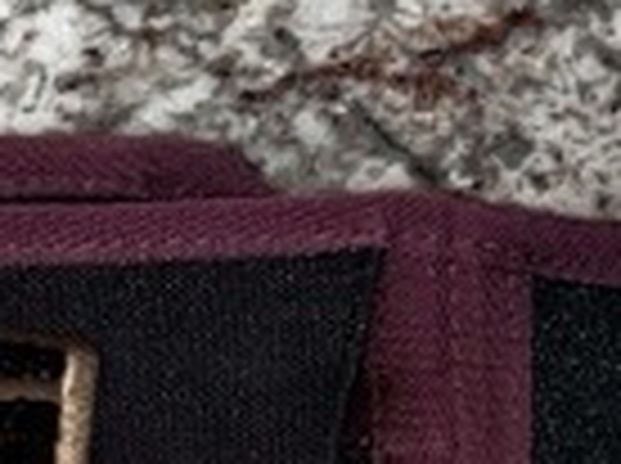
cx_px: -207
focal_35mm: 170
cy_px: 827
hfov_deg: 11.3
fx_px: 3044
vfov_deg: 8.4
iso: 40
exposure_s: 1/33
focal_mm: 5.1
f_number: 1.6
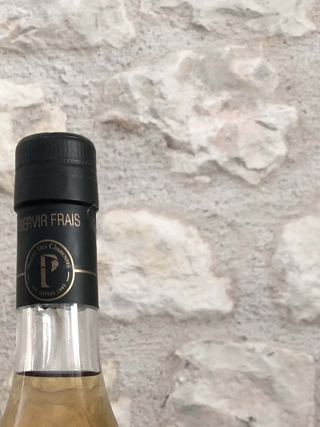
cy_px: 424
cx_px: 81
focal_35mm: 69
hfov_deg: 21.1
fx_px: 850
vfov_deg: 26.7
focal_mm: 3.99
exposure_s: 1/30
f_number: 1.8
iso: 40
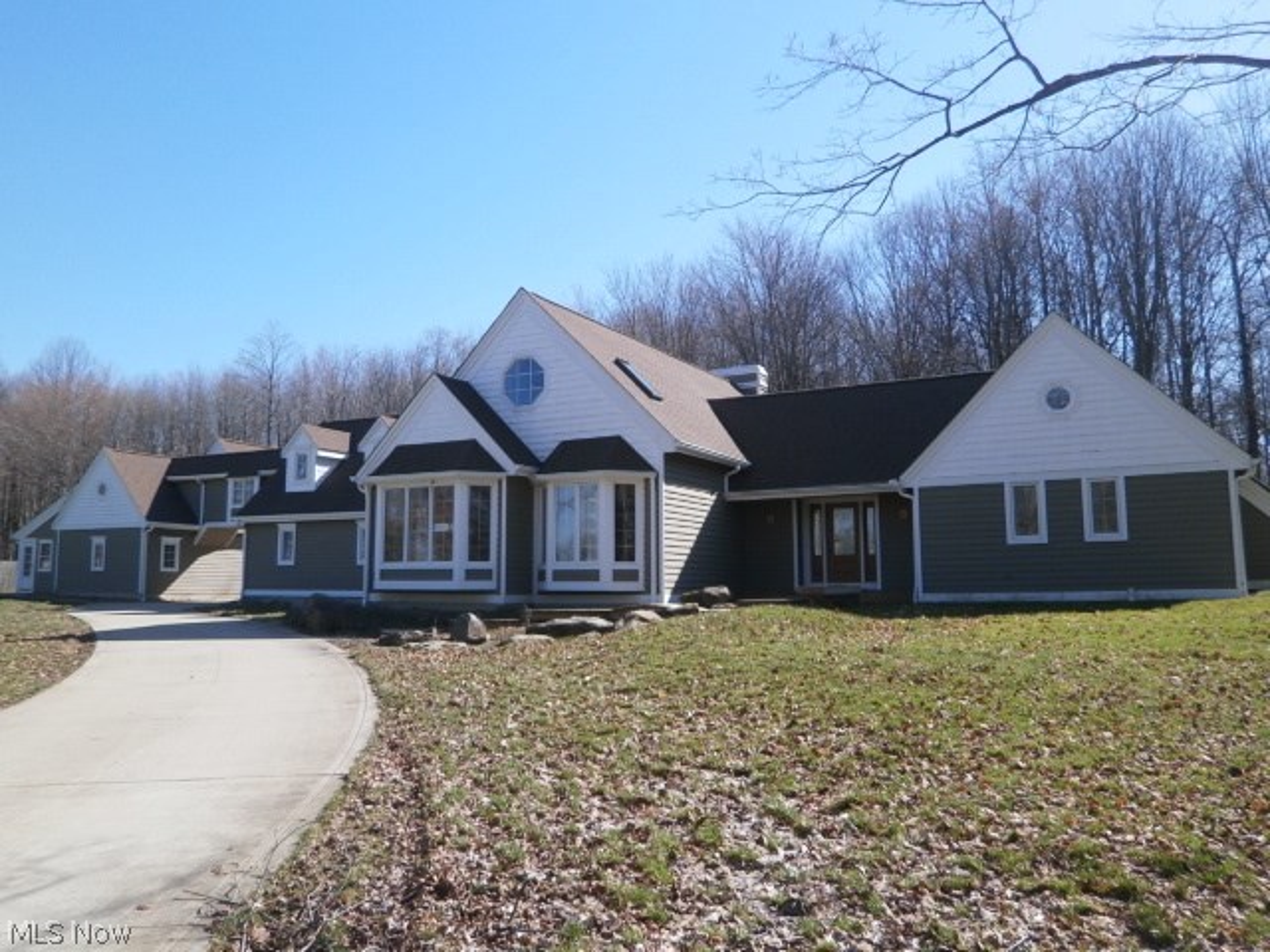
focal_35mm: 26
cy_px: 476
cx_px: 635
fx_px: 954
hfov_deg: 67.3
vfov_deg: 53.1
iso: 100
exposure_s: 1/1000
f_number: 2.8
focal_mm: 4.7
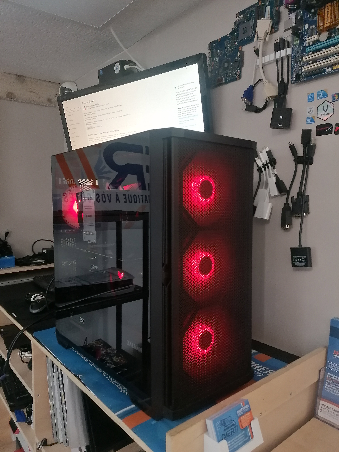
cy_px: 226
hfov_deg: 51.4
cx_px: 170
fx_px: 353
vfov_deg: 65.3
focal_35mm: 27
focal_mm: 4.75
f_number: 1.8
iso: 320
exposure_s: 1/33.3
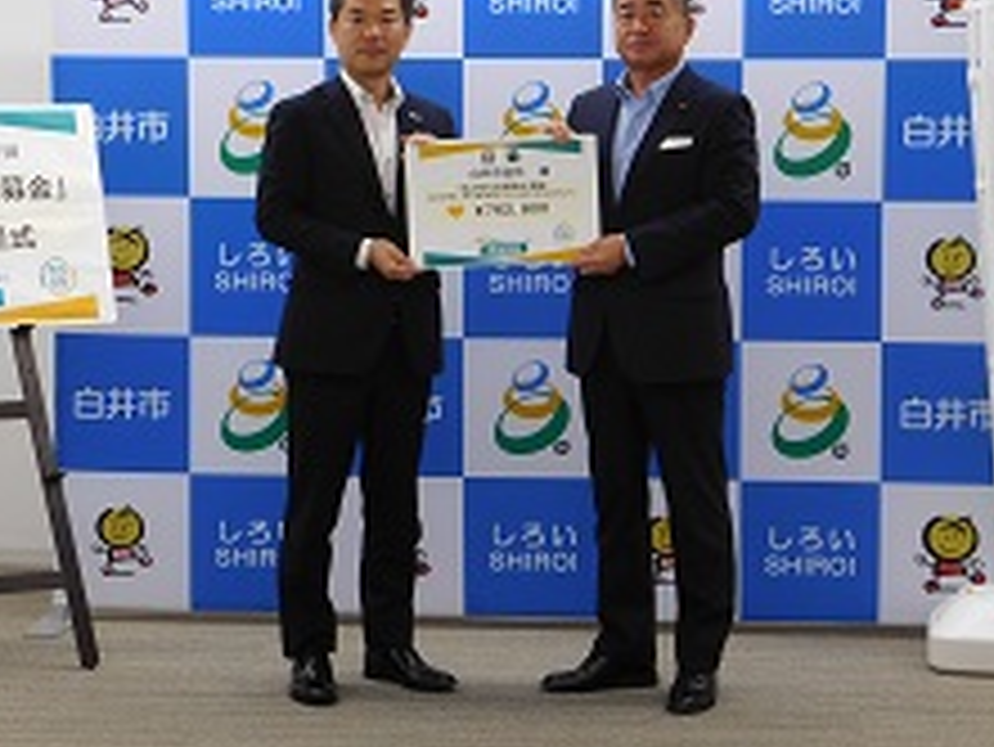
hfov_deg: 17.3
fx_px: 3275
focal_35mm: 114
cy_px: 220
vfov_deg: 13.0
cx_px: 481
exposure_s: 1/30
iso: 250
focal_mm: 12.5
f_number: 4.5
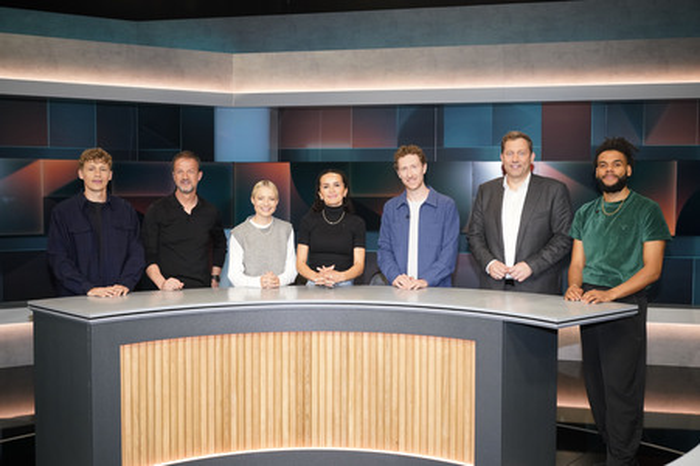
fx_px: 661
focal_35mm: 34
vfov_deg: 38.8
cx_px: 350
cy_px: 233
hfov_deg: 55.8
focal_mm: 34
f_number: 5
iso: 2000
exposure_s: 1/160
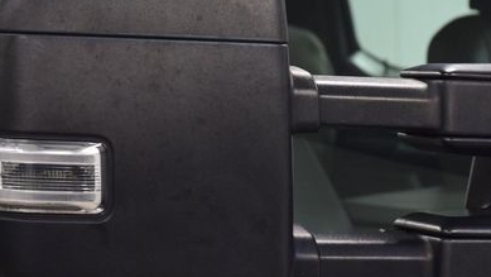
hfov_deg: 18.0
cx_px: 298
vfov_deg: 10.2
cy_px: 117
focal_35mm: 119
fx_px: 1550
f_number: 5.6
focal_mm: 46
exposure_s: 1/60
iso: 1600
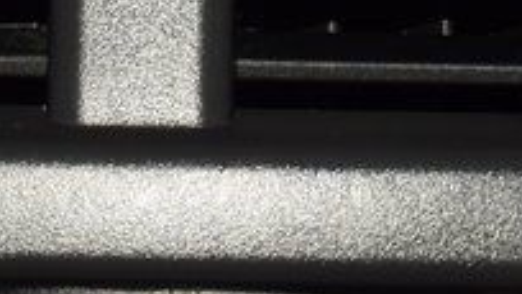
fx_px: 4778
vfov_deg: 3.5
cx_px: 141
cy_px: 500
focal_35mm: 345
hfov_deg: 6.2
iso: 100
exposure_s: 1/125
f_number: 8
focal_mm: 70
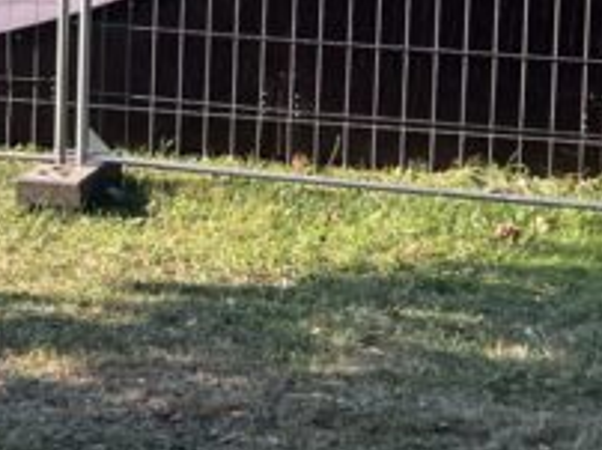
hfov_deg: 14.2
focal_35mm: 132
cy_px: -51
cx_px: -232
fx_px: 2293
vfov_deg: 11.1
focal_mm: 5.7
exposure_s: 1/1112
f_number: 1.5
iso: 50
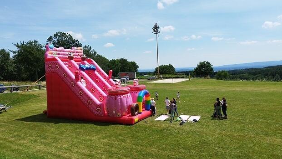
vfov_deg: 42.9
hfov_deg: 69.8
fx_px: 202
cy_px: 72
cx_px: 138
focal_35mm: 27
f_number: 1.89
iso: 50
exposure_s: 1/847
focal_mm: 5.89
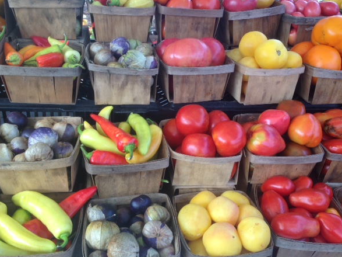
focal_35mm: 36
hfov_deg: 51.4
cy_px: 120
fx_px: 356
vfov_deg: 39.6
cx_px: 167
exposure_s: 1/188
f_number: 2.4
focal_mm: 4.12
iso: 50
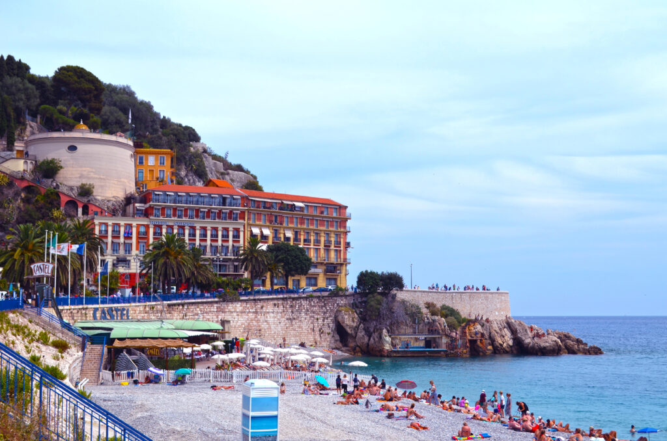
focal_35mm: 48
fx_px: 887
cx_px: 334
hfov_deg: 41.2
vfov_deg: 27.9
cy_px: 220
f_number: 9
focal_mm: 32
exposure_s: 1/320
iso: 100
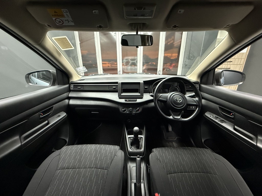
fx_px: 106
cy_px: 98
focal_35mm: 14
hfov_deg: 102.1
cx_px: 131
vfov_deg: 85.7
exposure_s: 1/60
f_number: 2.2
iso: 800
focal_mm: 2.22
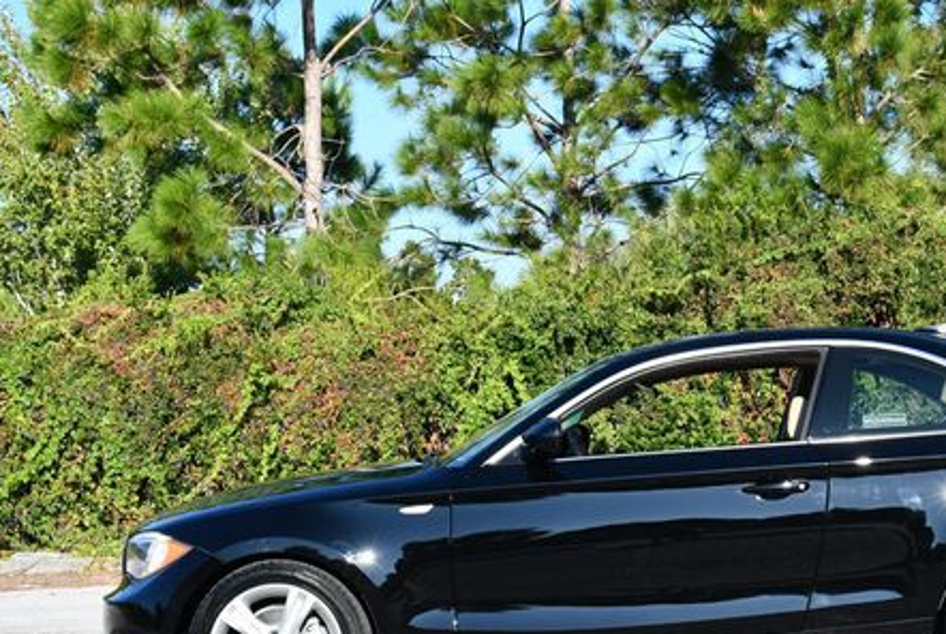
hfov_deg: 24.0
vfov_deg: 16.3
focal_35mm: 84
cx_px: 663
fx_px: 2210
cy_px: 336
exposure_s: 1/250
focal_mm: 29
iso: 140
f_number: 8
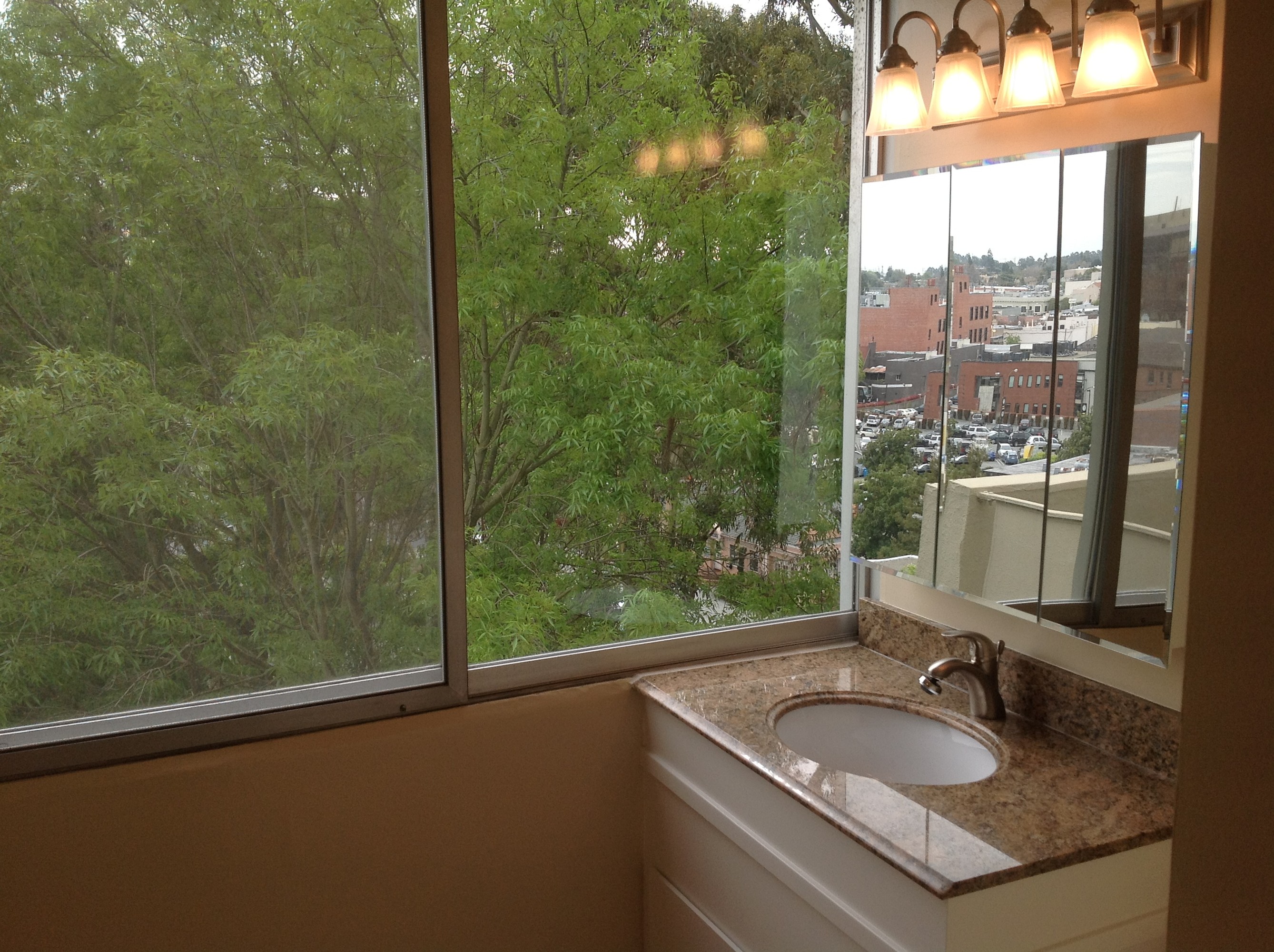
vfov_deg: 40.6
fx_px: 1286
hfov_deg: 52.7
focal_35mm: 35
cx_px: 637
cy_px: 476
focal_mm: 4.28
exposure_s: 1/408
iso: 80
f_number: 2.4
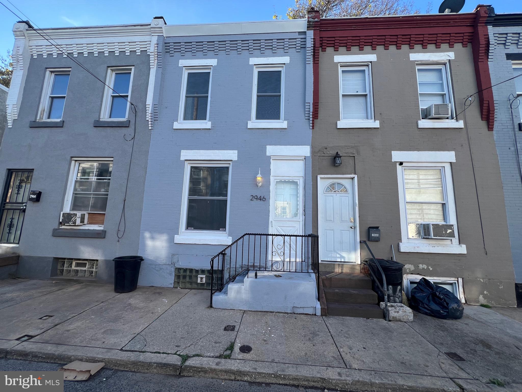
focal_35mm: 13
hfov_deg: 106.2
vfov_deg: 89.9
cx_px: 261
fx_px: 196
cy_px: 196
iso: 32
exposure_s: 1/416
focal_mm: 1.57
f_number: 1.8
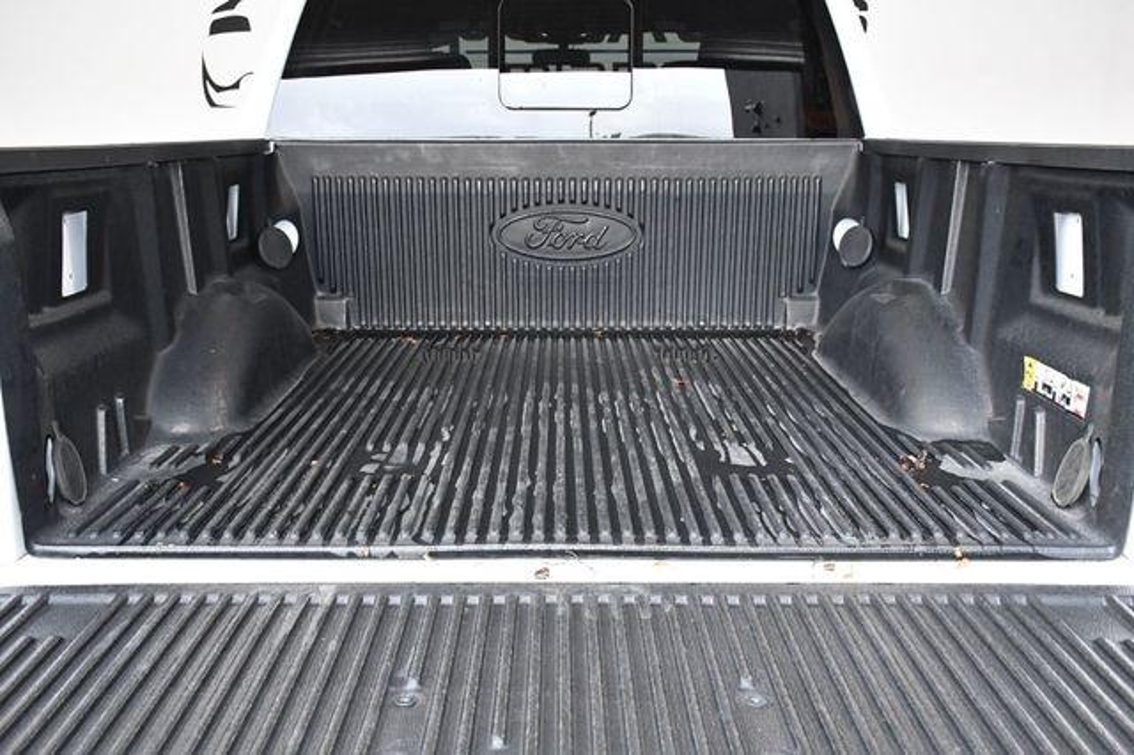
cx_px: 567
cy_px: 378
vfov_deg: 36.8
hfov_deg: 53.2
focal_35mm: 36
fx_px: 1133
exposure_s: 1/250
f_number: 8
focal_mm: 24
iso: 2500
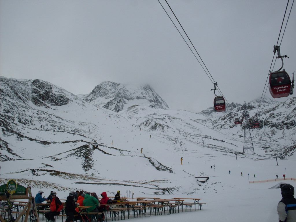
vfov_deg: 37.7
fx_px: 325
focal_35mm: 38
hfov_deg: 49.0
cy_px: 111
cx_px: 148
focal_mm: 6.3
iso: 80
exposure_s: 1/350
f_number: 8.4
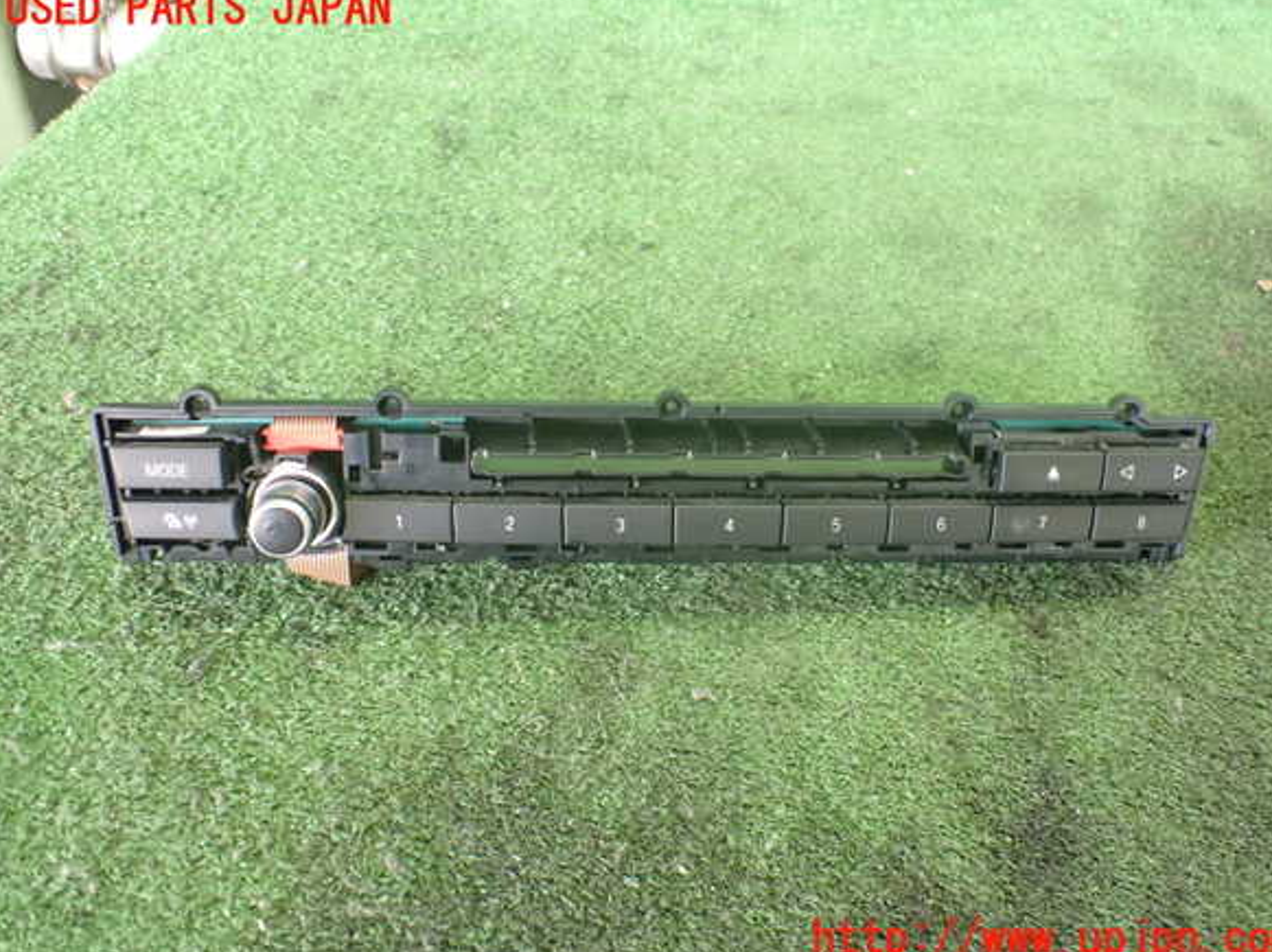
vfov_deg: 45.4
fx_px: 1138
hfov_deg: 58.4
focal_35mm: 31
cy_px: 475
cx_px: 650
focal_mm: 5.4
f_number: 2.3
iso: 800
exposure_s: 1/30
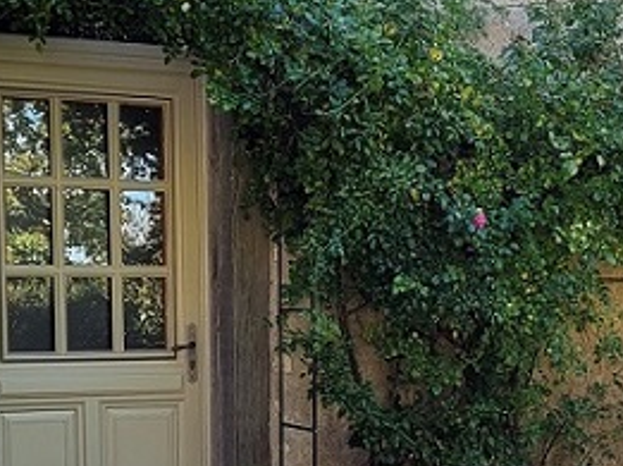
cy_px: 392
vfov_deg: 15.9
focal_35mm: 92
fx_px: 1653
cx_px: 492
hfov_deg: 21.1
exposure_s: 1/277
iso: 40
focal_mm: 5.4
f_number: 1.8
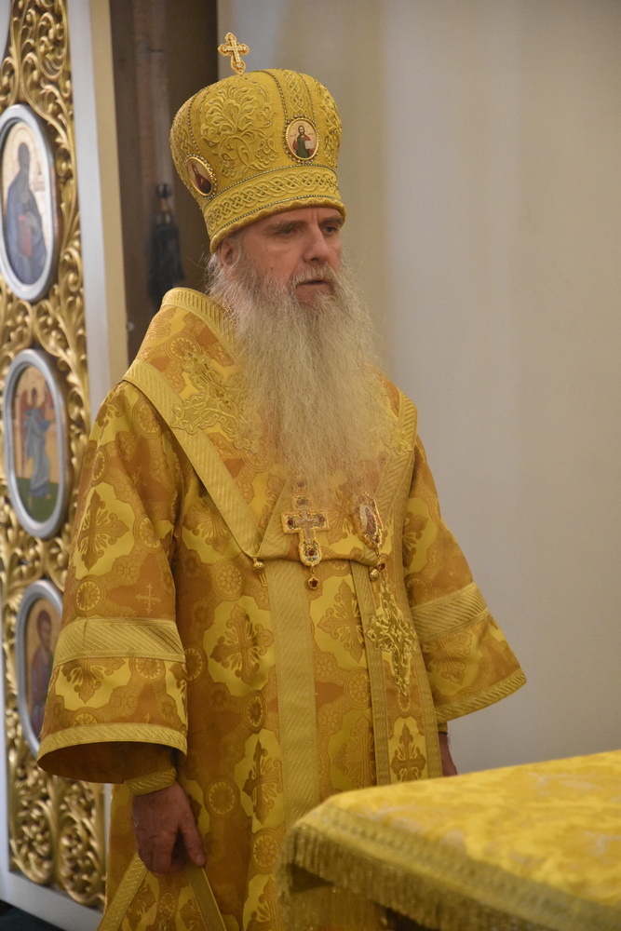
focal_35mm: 99
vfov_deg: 20.6
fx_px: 2561
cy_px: 466
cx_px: 310
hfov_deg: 13.8
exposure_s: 1/100
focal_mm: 66
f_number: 4
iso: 4500
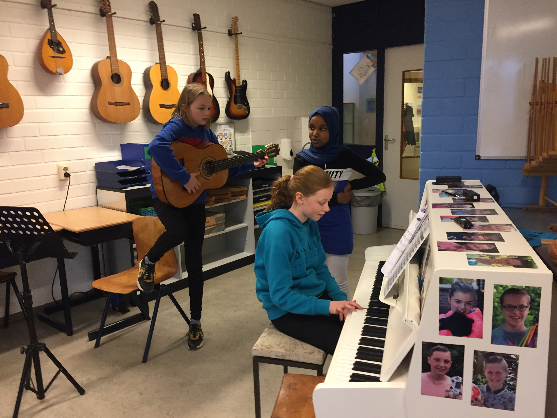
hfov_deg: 61.7
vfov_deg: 48.2
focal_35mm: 29
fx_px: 467
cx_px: 278
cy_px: 209
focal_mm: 4.15
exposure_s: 1/33
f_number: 2.2
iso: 160
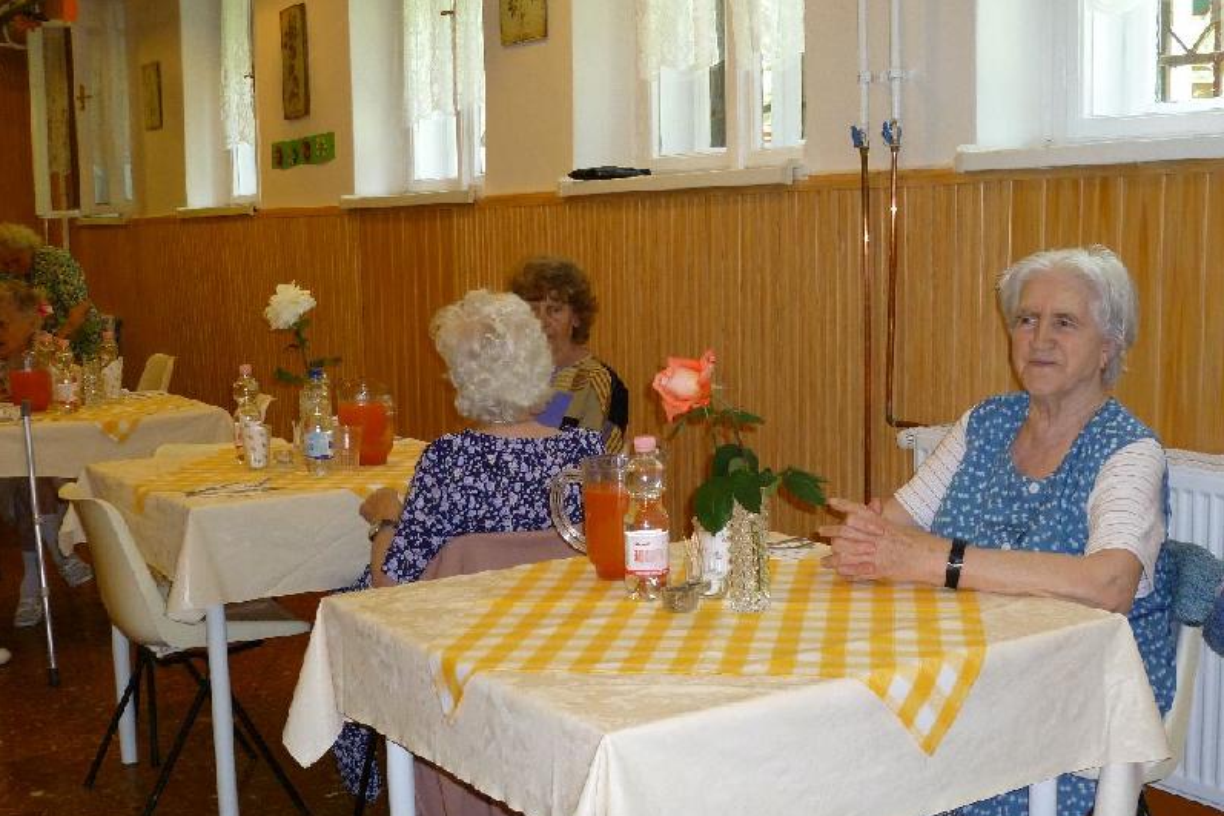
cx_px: 611
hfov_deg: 41.9
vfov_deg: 28.6
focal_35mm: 47
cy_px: 433
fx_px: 1598
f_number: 3.4
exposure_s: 1/30
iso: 200
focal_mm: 8
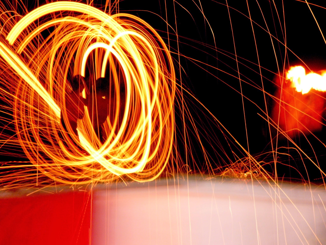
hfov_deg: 9.2
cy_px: 122
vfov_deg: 6.9
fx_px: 2025
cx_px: 163
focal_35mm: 215
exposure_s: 3.2
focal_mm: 35.8
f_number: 6.5
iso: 100
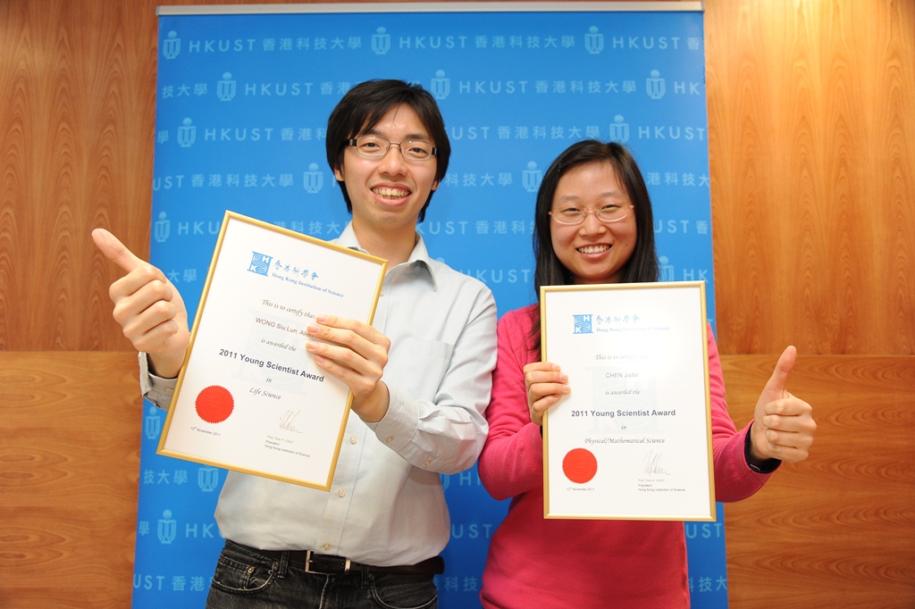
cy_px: 304
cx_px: 458
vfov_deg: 38.9
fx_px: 864
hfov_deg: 55.8
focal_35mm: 34
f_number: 5.6
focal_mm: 34
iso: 1000
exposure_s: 1/100
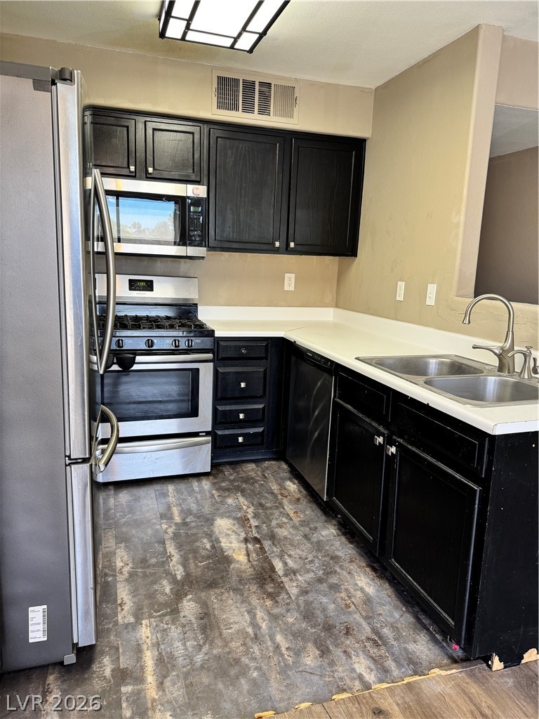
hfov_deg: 56.8
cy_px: 360
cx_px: 270
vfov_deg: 71.6
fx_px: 498
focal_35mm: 24
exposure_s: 1/120
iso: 200
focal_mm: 6.76
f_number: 1.78
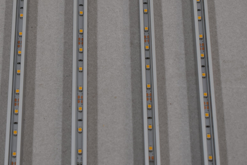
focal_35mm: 104
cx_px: 93
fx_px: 713
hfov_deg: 19.6
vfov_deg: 13.2
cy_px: 63
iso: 360
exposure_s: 1/125
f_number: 5.6
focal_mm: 42
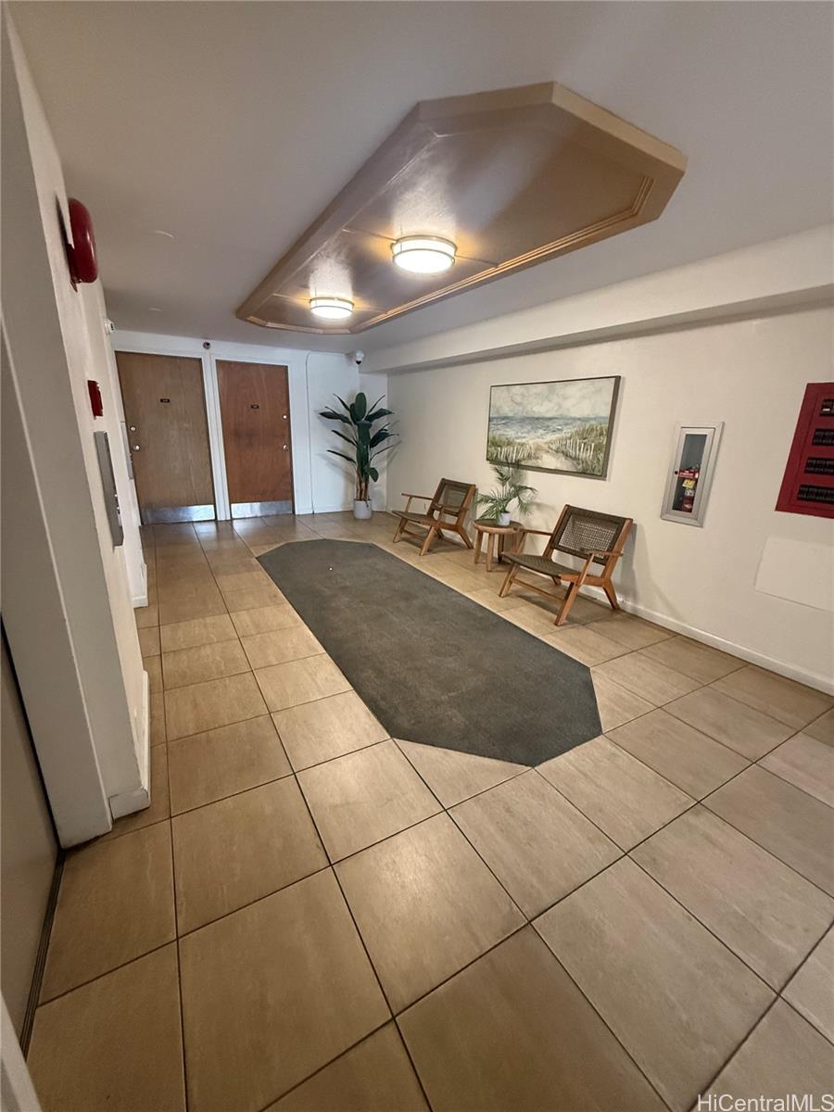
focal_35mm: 14
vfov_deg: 102.1
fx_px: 450
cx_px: 417
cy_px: 556
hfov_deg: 85.7
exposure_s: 1/120
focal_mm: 2.22
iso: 640
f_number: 2.2
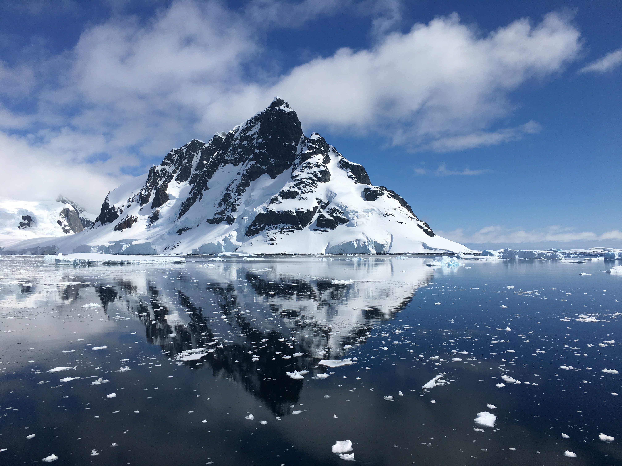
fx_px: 521
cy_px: 233
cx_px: 311
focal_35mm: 29
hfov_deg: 61.7
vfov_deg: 48.2
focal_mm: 4.15
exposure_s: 1/5495
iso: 25
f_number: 2.2
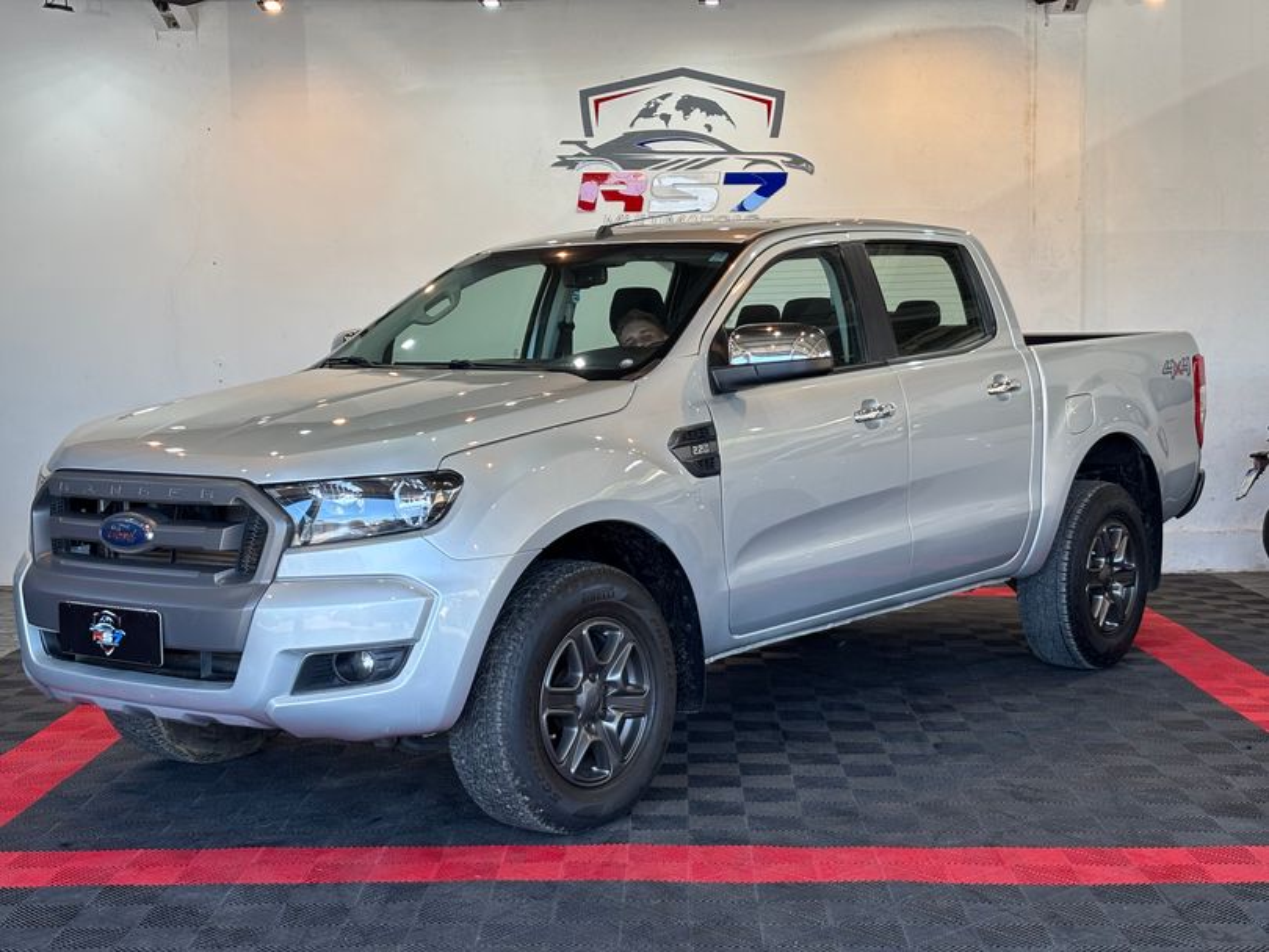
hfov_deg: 36.8
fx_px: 1907
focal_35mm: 52
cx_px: 634
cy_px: 476
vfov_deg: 28.0
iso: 25
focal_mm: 5.96
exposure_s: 1/141
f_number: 1.6
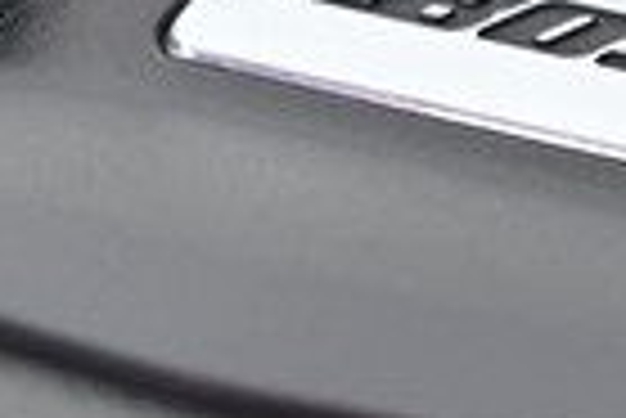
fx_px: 5222
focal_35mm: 300
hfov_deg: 6.8
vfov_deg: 4.6
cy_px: 45
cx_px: 739
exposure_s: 1/125
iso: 560
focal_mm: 38
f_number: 5.6
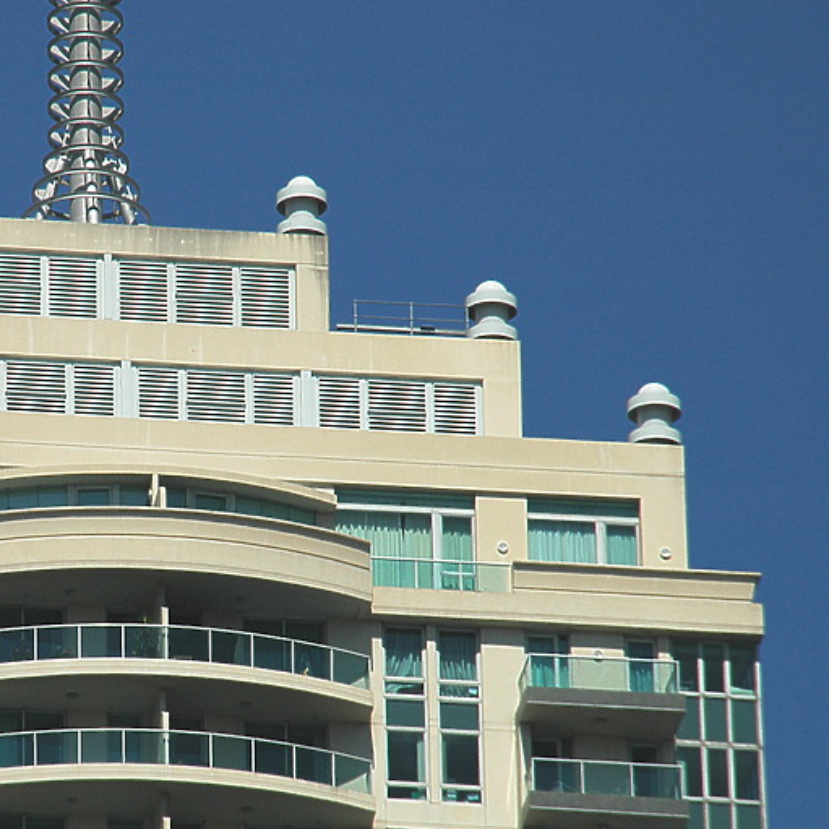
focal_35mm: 449
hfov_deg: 3.9
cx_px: 120
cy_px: 474
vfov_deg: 3.9
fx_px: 12165
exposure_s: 1/400
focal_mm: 200
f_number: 10
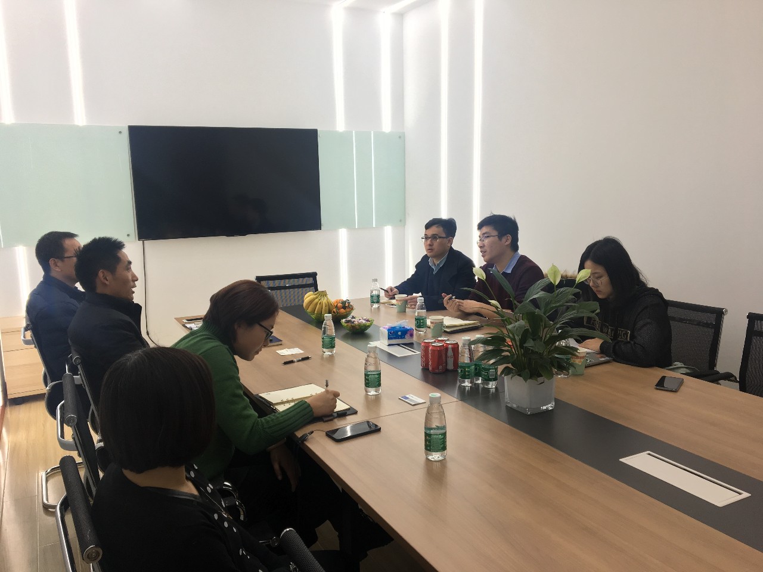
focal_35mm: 29
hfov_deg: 61.7
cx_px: 382
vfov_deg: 48.2
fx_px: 639
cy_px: 286
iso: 25
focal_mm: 4.15
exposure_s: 1/50
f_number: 2.2
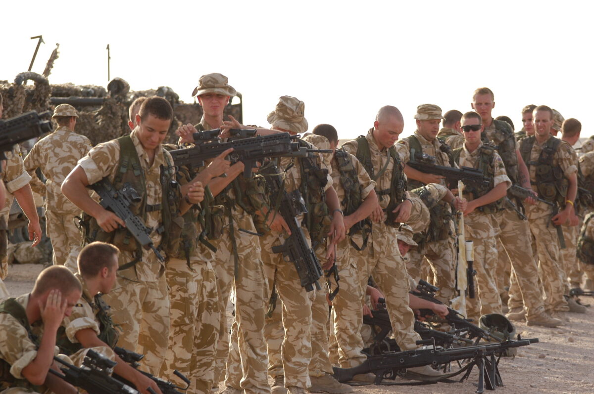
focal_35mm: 225
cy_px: 197
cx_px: 297
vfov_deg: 6.1
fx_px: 3708
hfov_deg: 9.2
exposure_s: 1/320
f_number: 5
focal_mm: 150
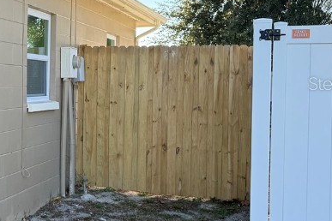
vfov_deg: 20.6
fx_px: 609
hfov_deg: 27.4
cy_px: 83
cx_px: -50
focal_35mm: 66
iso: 100
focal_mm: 6.76
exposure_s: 1/567
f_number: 1.78
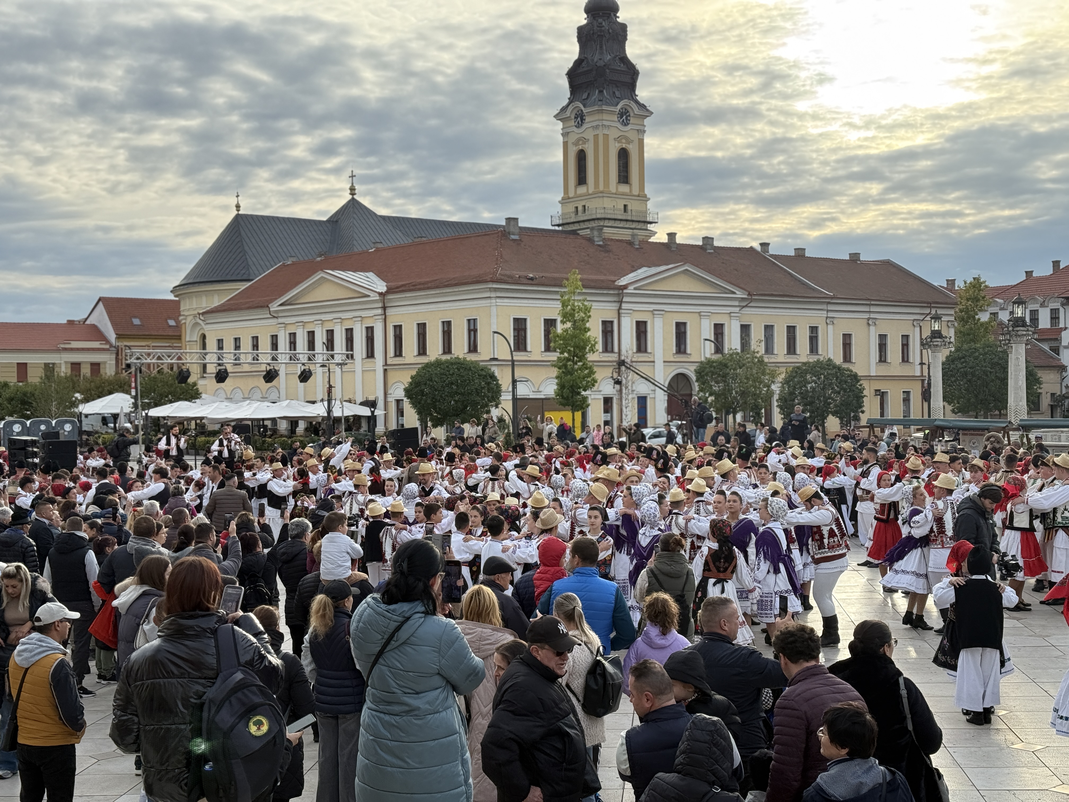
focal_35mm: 48
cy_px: 401
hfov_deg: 39.7
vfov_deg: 30.3
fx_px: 1482
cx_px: 534
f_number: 1.78
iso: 100
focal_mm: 6.76
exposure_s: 1/1678
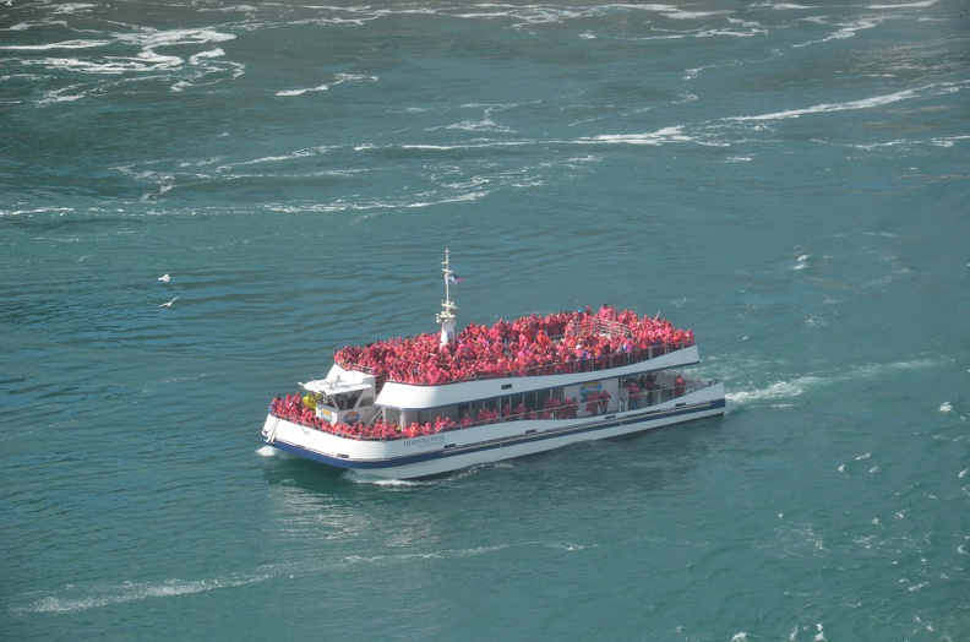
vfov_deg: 8.7
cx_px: 485
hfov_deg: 13.1
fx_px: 4234
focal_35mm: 158
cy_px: 321
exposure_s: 1/320
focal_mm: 105
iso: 100
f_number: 9
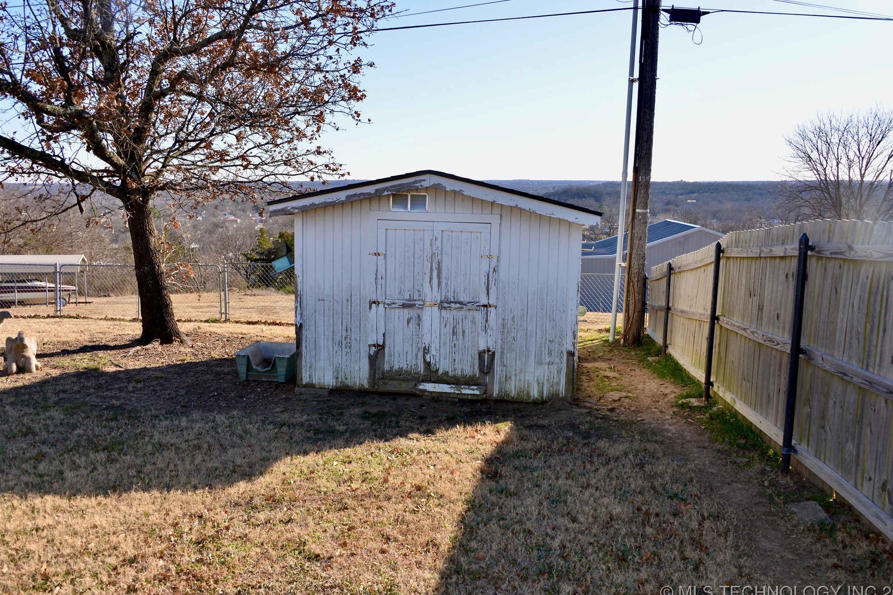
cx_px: 462
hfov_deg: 63.6
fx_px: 719
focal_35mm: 29
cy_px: 302
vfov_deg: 45.0
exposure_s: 1/200
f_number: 11
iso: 320
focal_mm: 28
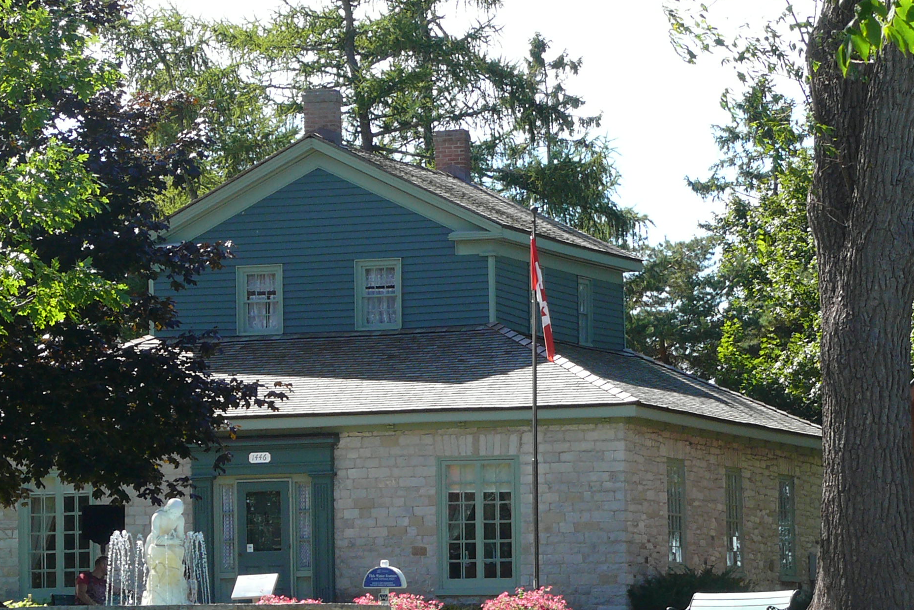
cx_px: 561
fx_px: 5053
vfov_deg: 6.9
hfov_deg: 10.3
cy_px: 414
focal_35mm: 199
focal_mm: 20.8
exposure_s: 1/250
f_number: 5
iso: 100
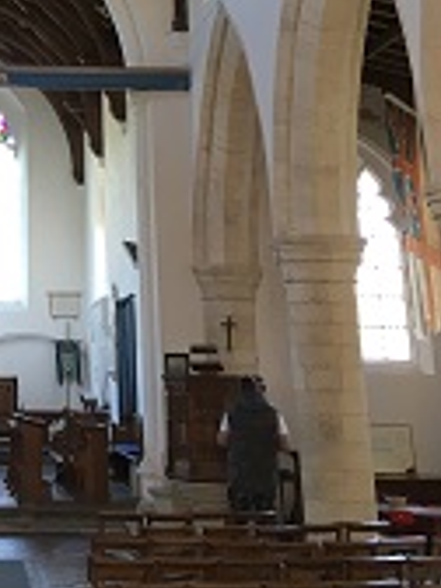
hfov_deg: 20.3
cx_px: -42
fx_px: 1172
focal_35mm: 69
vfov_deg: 26.3
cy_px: -35
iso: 80
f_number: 2.2
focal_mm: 4.15
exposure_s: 1/33
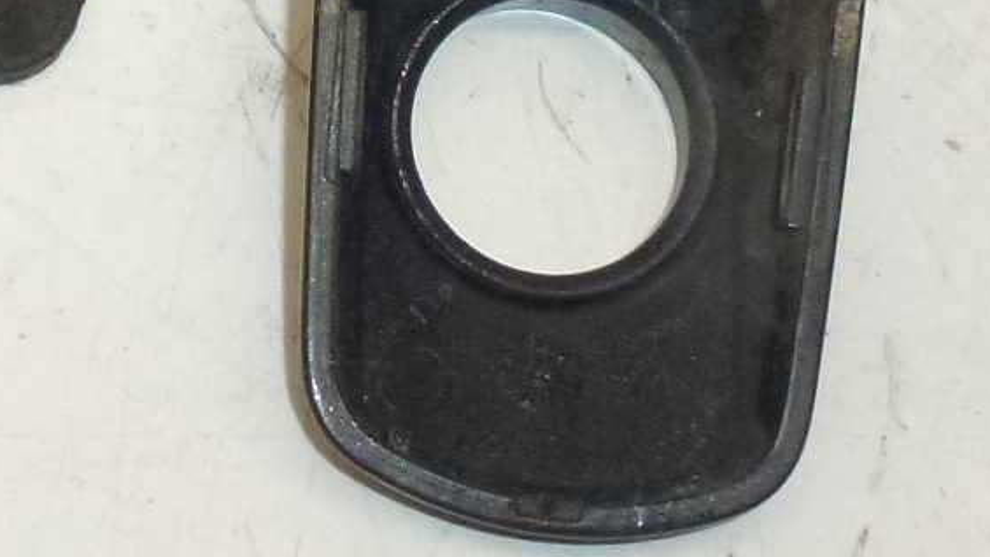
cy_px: -438
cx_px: -263
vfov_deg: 7.3
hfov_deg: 12.9
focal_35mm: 162
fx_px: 4253
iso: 400
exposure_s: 1/320
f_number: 3.9
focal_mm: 7.4
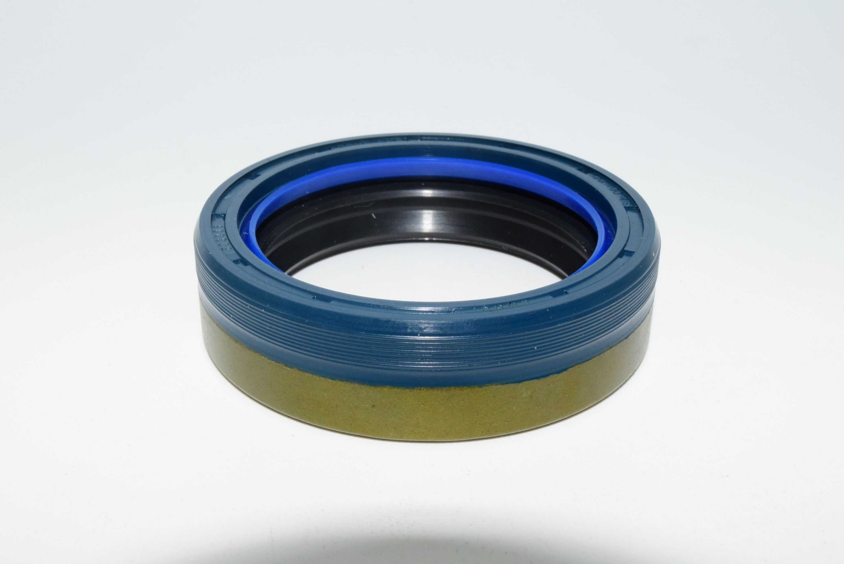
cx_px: 422
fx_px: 1197
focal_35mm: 51
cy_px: 282
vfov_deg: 26.5
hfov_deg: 38.9
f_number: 29
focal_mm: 34
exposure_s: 1/60
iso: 1600
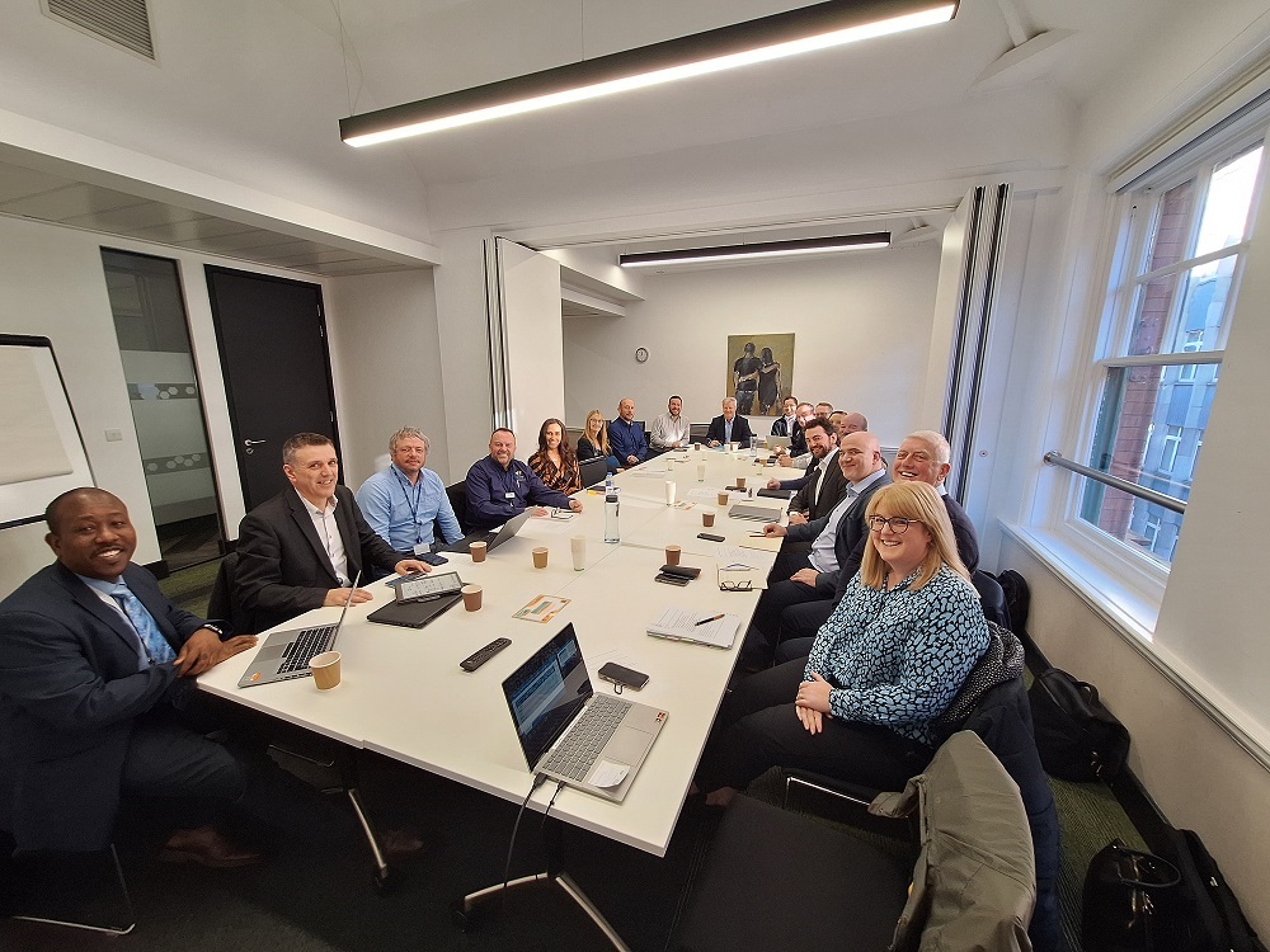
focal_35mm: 13
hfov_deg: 106.2
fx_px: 477
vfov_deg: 89.9
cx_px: 635
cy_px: 476
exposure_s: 1/50
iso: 100
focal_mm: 1.74
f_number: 2.2
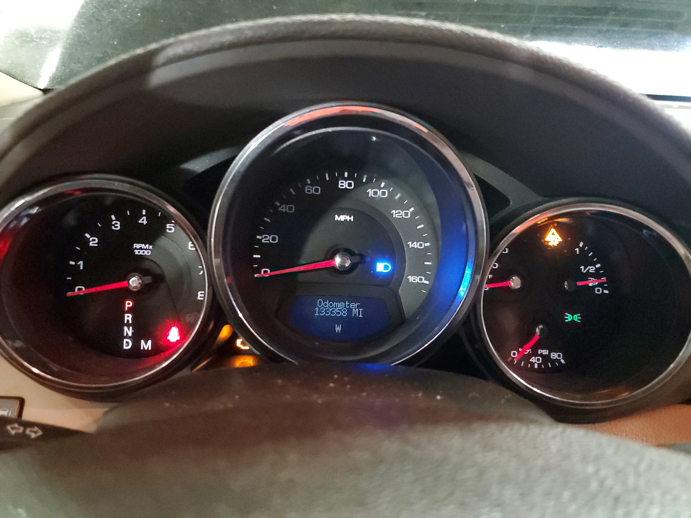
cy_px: 259
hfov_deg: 67.3
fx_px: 519
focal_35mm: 26
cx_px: 346
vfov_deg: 53.1
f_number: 1.5
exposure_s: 1/7
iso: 998
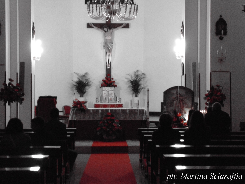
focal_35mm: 69
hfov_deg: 28.2
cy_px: 92
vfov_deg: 21.3
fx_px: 488
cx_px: 122
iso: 800
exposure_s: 1/8
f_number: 4.3
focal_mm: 12.6
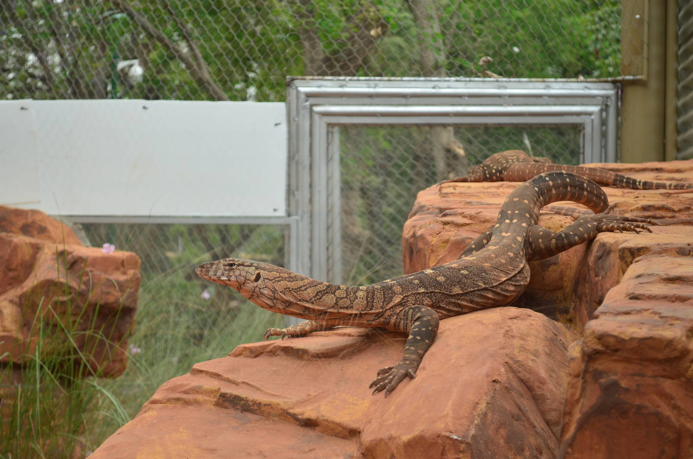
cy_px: 230
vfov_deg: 16.5
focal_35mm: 82
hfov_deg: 24.7
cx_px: 346
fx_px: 1585
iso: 640
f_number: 5.6
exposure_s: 1/1000
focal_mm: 55
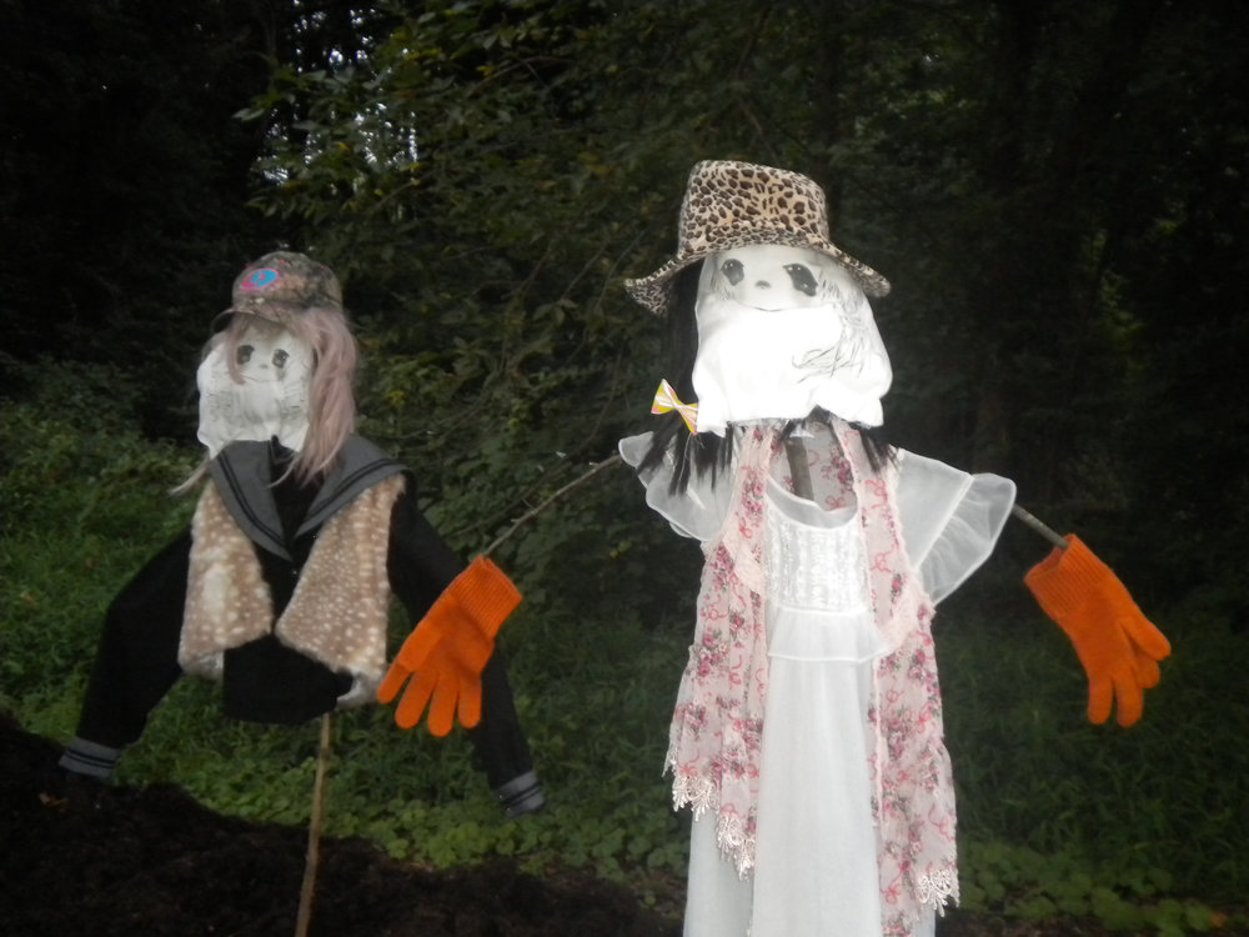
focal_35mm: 52
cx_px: 624
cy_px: 468
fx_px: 1876
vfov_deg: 28.0
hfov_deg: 36.8
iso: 400
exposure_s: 1/30
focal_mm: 9.3
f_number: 3.9
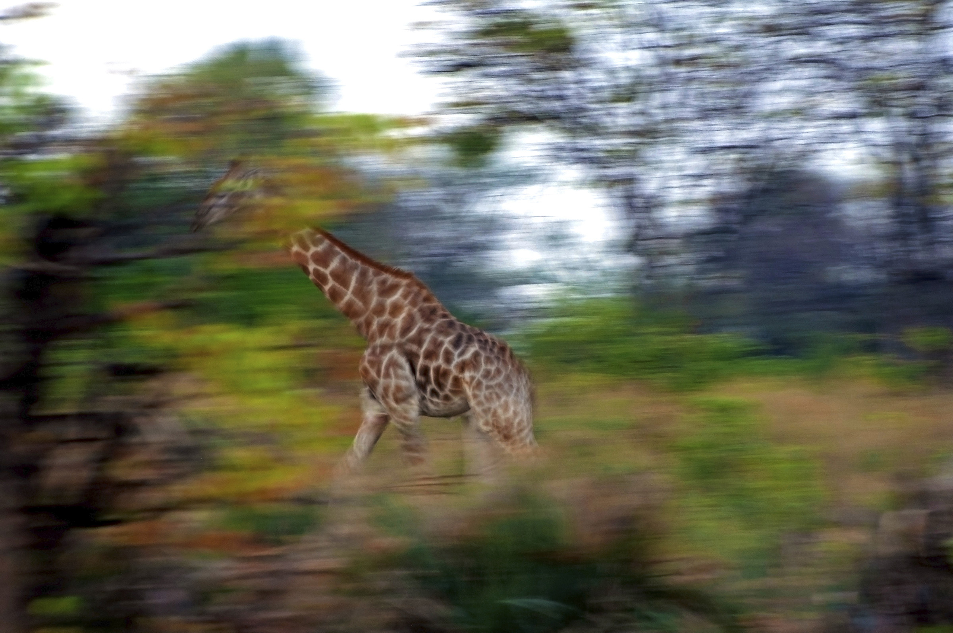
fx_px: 10708
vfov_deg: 3.4
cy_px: 316
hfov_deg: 5.1
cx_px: 476
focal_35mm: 405
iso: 400
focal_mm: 270
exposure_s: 1/4
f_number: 16
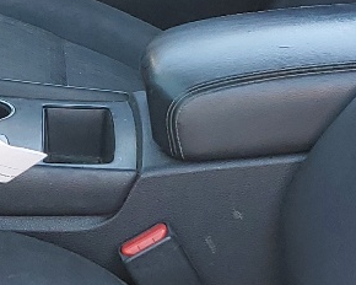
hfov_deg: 13.6
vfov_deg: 11.0
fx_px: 1475
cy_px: 237
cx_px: 12
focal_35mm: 140
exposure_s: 1/154
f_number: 1.5
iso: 50
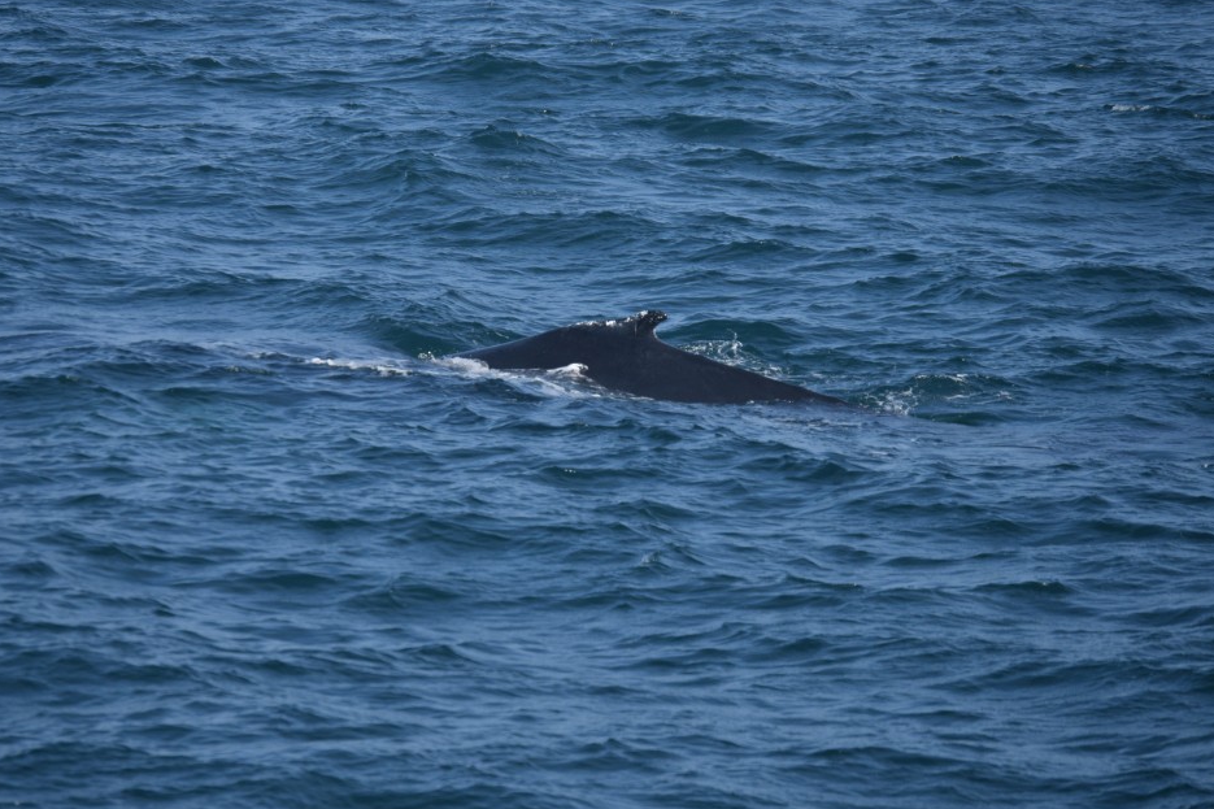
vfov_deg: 5.1
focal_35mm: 269
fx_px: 9055
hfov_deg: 7.7
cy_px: 395
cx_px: 531
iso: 200
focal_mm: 155
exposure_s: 1/1600
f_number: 5.6
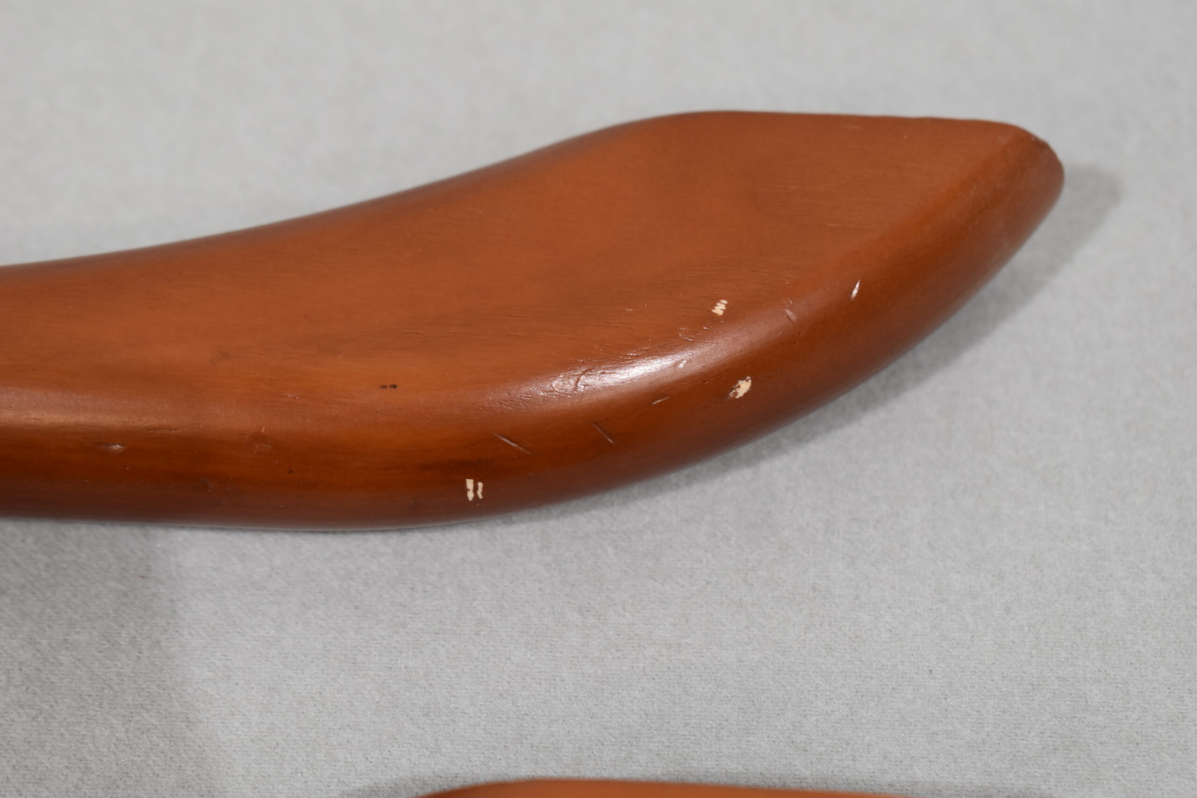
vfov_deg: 16.6
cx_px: 598
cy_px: 399
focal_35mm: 82
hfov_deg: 24.6
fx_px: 2743
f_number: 5.6
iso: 450
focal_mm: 55
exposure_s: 1/60
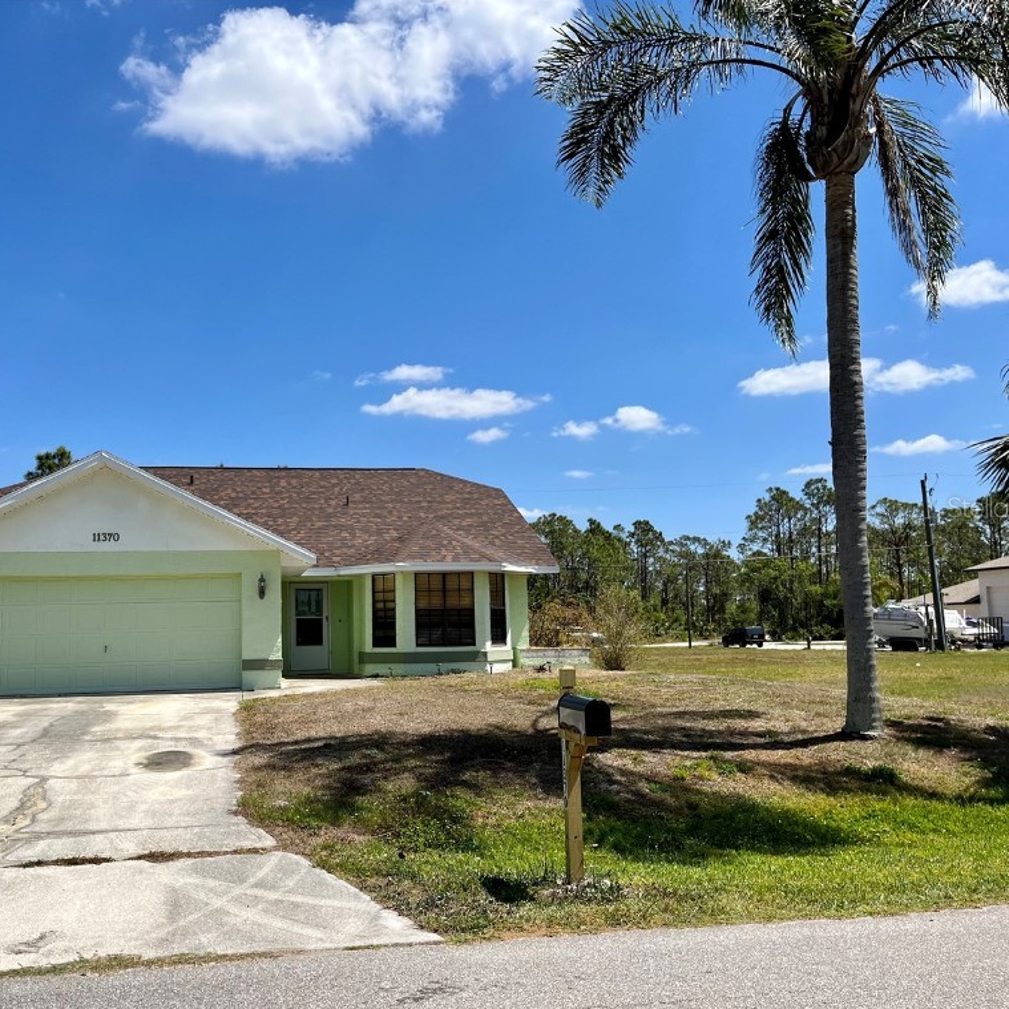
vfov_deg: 52.5
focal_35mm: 31
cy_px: 506
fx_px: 1022
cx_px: 392
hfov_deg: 52.1
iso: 50
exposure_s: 1/4484
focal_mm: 5.1
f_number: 1.6
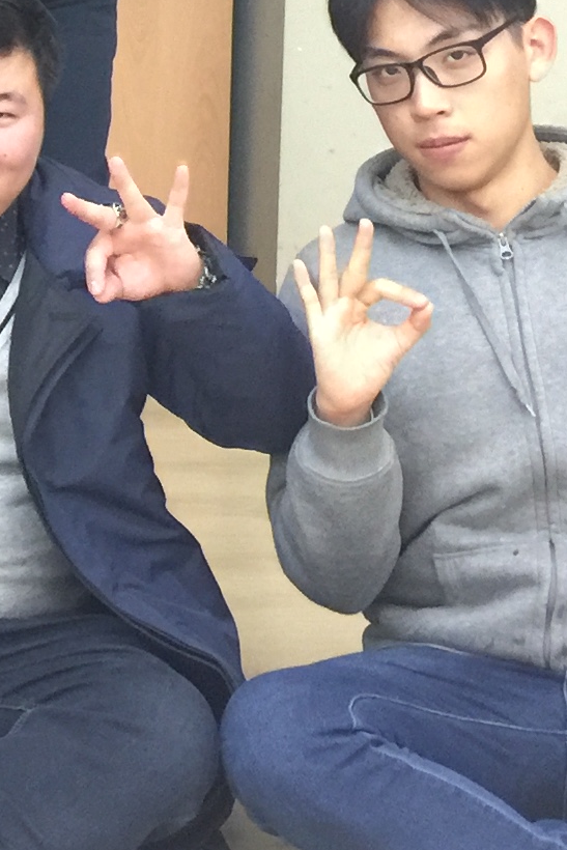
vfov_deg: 16.5
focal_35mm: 120
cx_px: -489
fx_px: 2834
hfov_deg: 10.6
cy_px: -88
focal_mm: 4.15
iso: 125
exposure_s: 1/15
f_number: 2.2
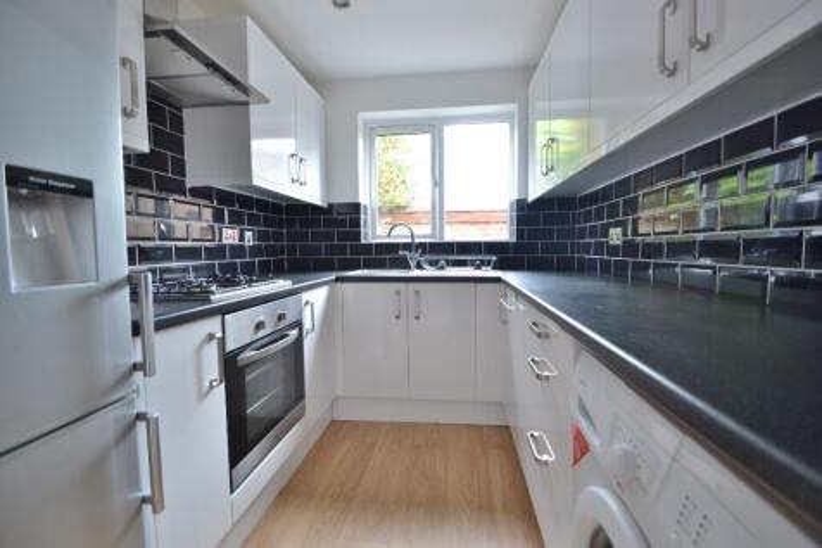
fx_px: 342
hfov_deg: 100.4
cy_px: 274
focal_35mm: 15
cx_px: 411
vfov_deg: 77.3
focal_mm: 10
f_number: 3.5
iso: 100
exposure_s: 1/13
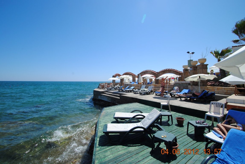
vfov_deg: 77.5
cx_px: 122
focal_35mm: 15
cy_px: 82
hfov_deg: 100.3
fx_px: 102
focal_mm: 10
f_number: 8
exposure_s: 1/320
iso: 100
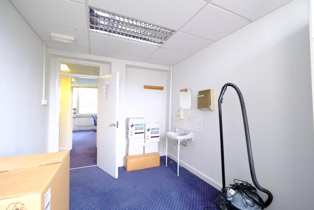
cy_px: 105
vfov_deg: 77.3
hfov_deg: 100.4
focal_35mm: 15
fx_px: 131
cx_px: 157
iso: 160
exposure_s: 1/7.5
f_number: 4
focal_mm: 10
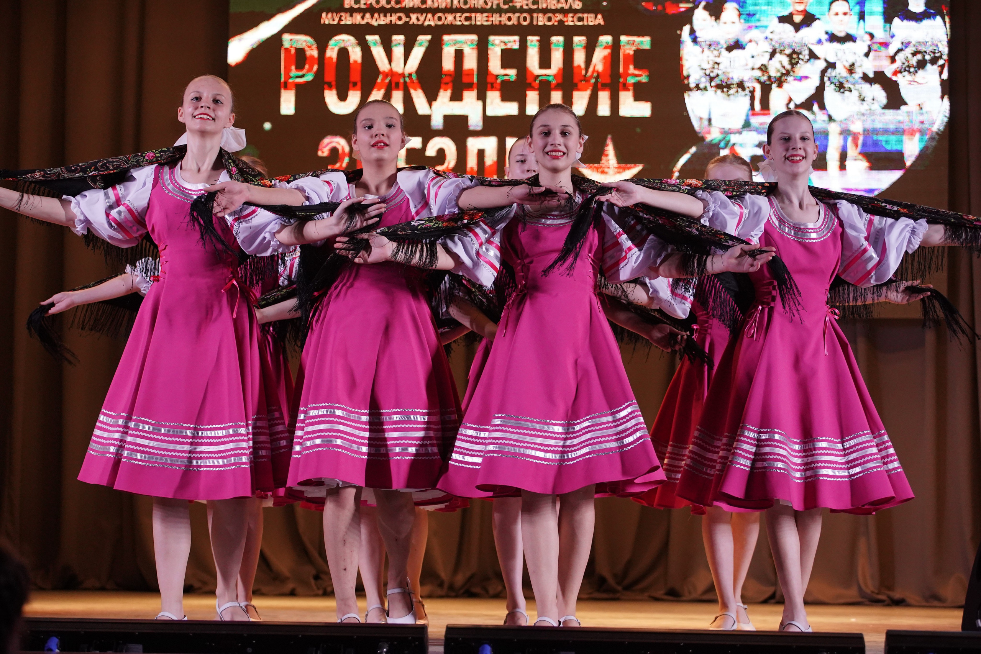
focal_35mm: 94
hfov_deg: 21.7
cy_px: 327
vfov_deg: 14.6
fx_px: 2561
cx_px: 490
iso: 3200
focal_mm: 94
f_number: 4
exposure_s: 1/640
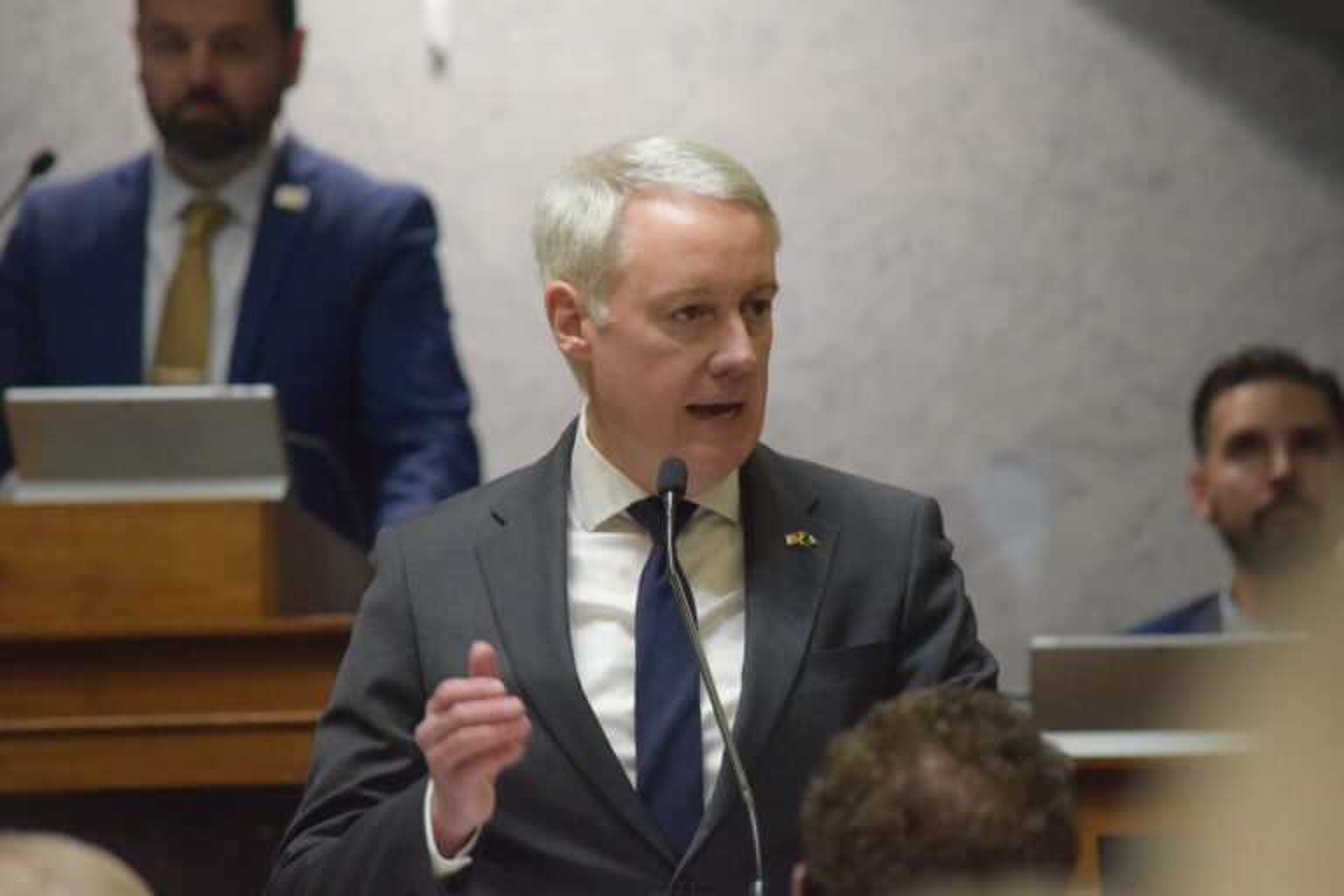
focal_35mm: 360
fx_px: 13439
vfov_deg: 3.8
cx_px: 672
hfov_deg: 5.7
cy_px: 448
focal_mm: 240
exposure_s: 1/125
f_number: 5.3
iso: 5000
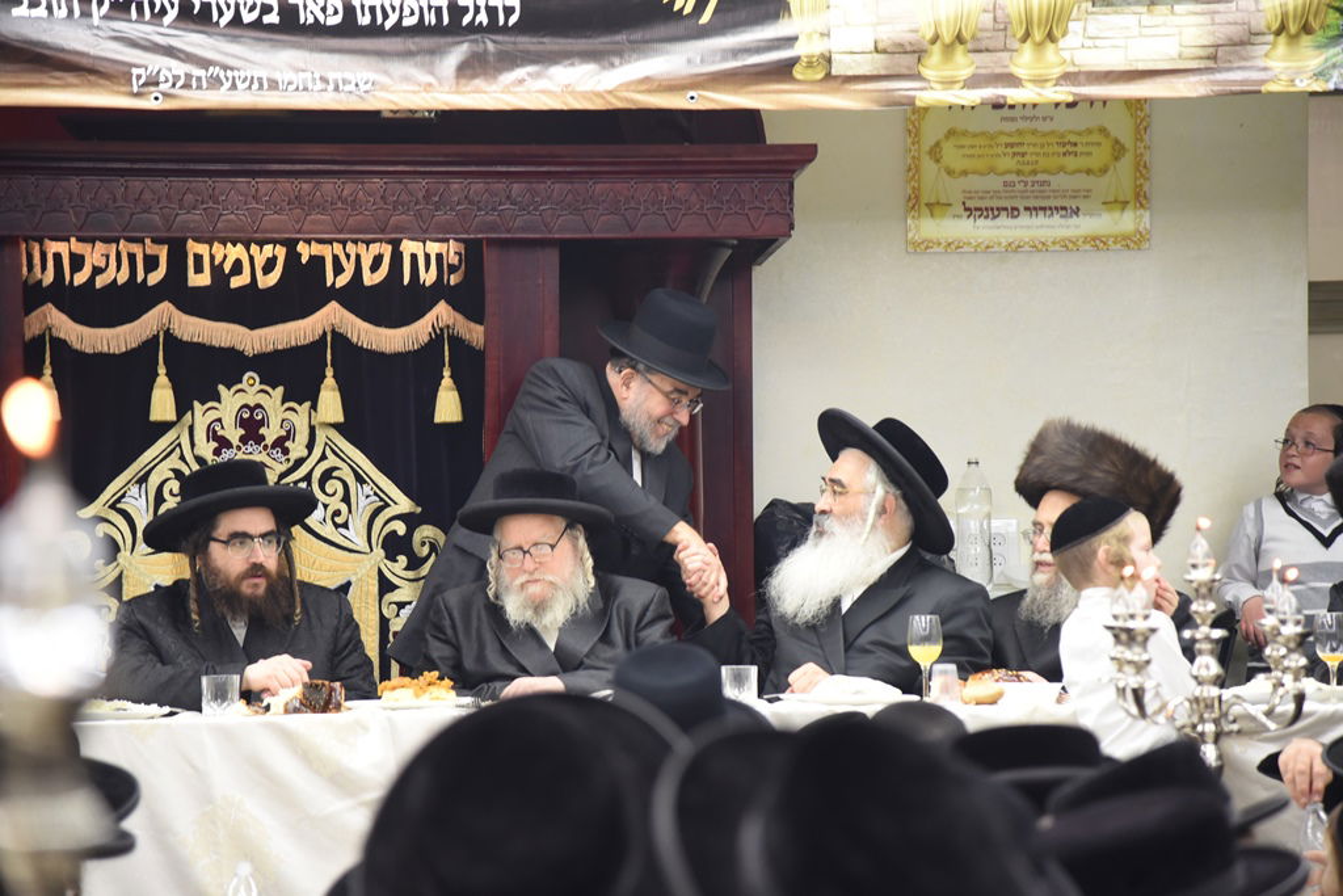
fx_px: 4477
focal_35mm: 120
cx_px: 672
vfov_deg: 11.4
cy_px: 448
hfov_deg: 17.1
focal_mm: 120
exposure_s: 1/125
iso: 1600
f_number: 4
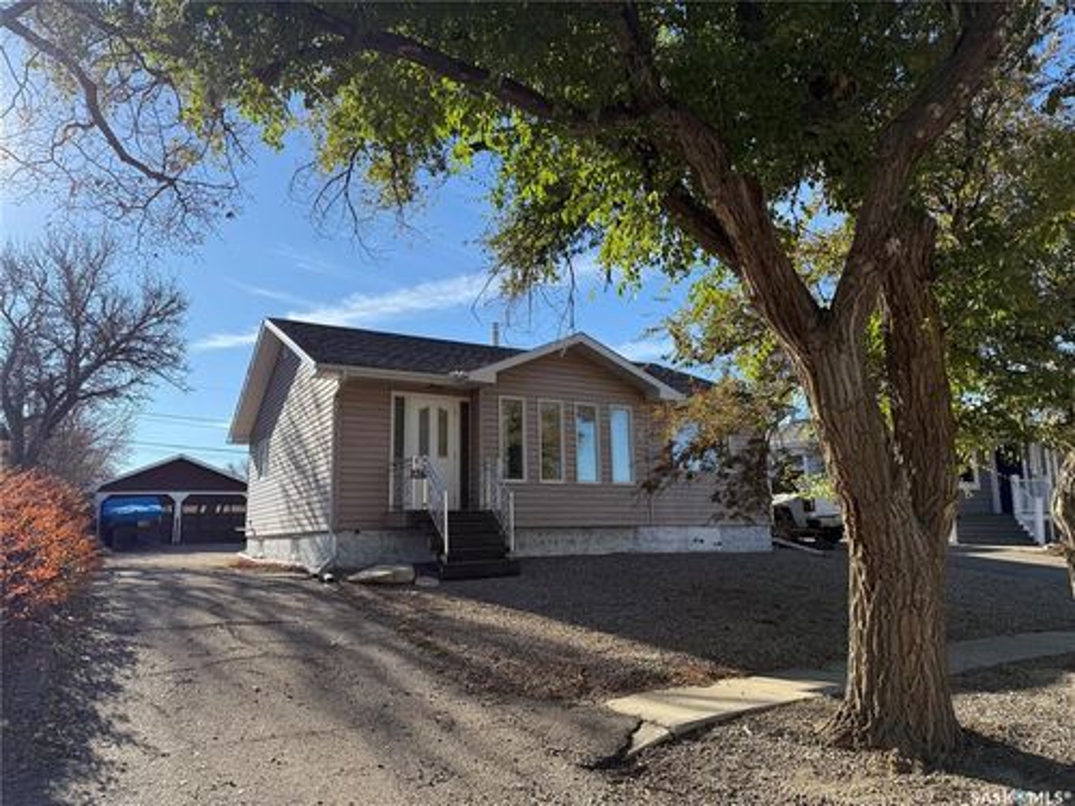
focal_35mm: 24
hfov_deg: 71.6
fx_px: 745
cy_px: 403
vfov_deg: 56.8
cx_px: 538
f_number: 1.78
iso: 80
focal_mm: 6.76
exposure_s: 1/3145
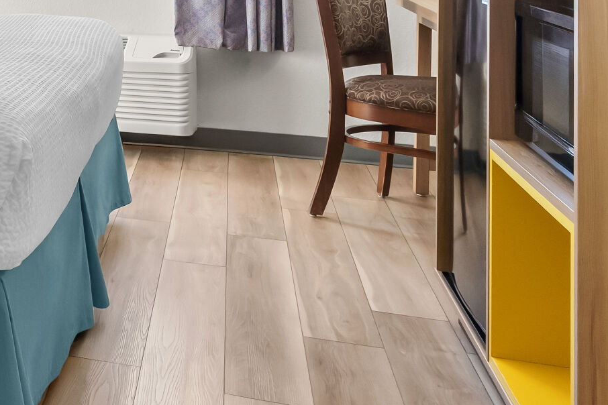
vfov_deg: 22.9
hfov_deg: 30.5
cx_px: -134
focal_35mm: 55
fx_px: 923
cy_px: -71
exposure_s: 1/30
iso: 640
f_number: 8
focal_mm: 11
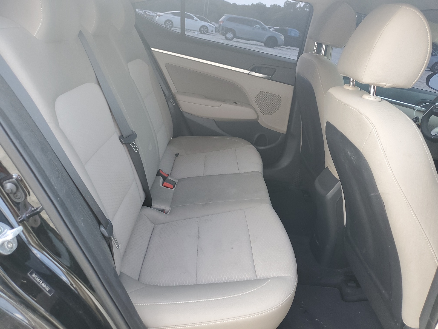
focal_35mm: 26
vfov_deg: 53.1
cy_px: 164
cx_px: 219
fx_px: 329
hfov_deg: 67.3
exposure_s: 1/120
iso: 64
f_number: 1.5
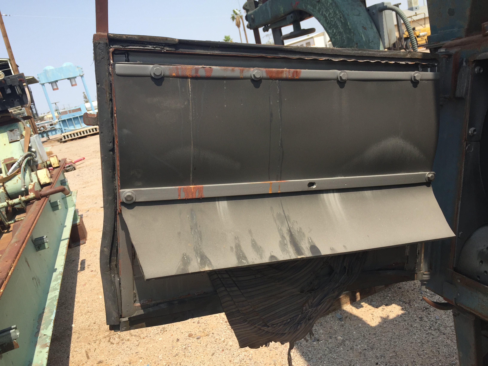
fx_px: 409
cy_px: 183
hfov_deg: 61.7
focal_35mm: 29
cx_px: 244
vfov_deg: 48.2
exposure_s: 1/1647
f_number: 2.2
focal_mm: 4.15
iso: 32
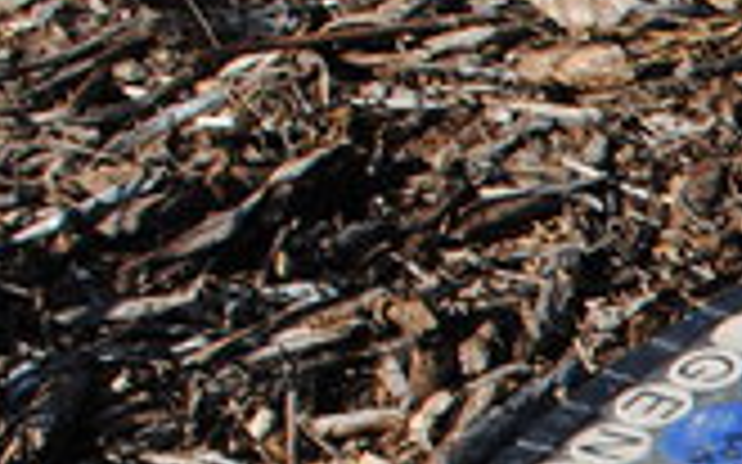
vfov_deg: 6.9
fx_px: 3740
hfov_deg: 9.9
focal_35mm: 185
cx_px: 1792
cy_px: 786
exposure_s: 1/250
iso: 100
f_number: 8
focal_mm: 20
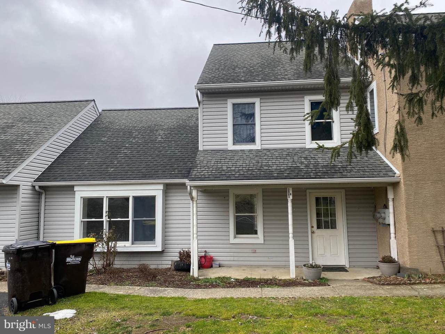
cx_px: 222
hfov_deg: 67.3
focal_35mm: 26
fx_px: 334
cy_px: 167
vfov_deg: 53.1
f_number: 1.8
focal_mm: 4.25
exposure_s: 1/527
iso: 32
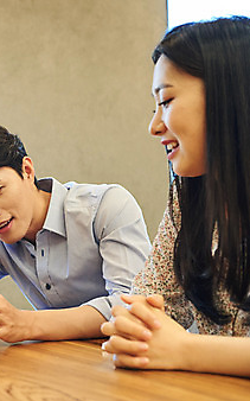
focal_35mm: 65
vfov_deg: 31.5
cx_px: -41
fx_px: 709
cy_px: 199
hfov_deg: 19.0
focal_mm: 36
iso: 800
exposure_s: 1/125
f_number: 3.5
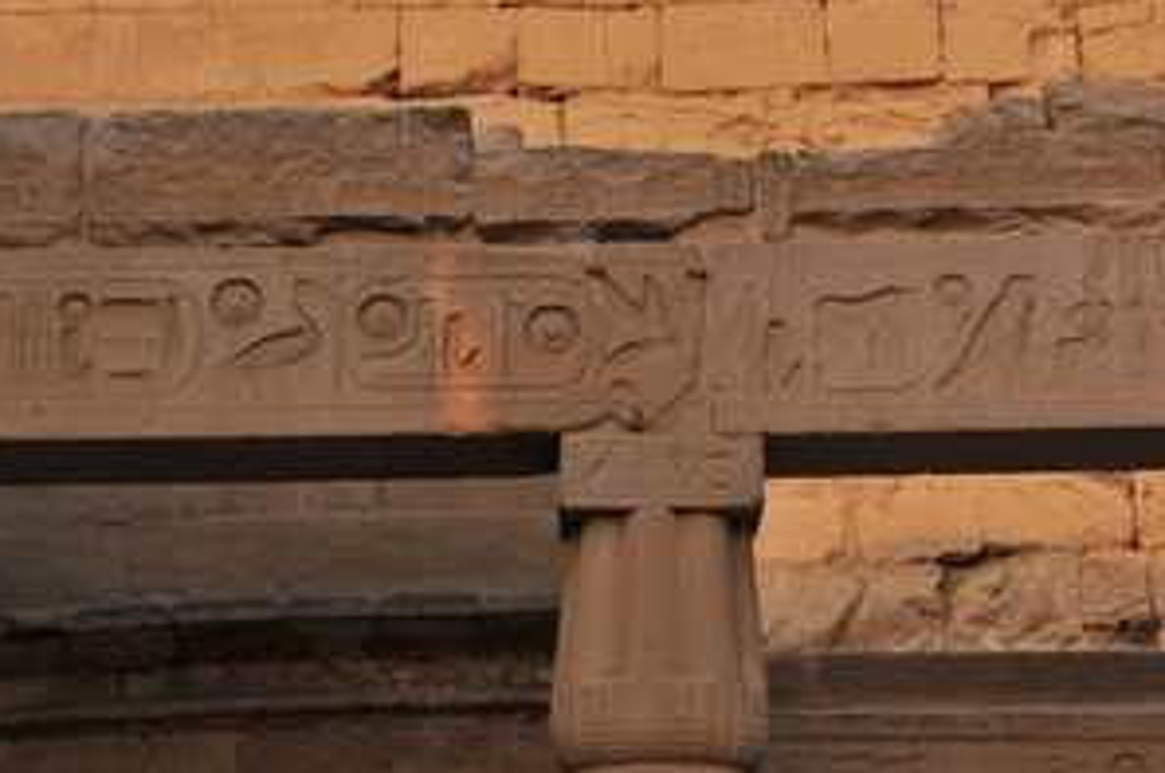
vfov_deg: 8.6
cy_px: 455
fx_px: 5137
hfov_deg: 12.9
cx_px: 681
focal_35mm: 159
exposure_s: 1/160
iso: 200
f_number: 8
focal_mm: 78
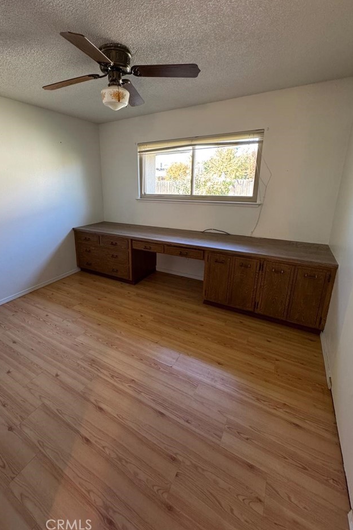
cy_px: 242
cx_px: 143
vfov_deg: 96.5
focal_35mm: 16
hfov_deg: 73.0
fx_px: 235
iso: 250
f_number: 2.2
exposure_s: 1/60
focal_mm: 2.22
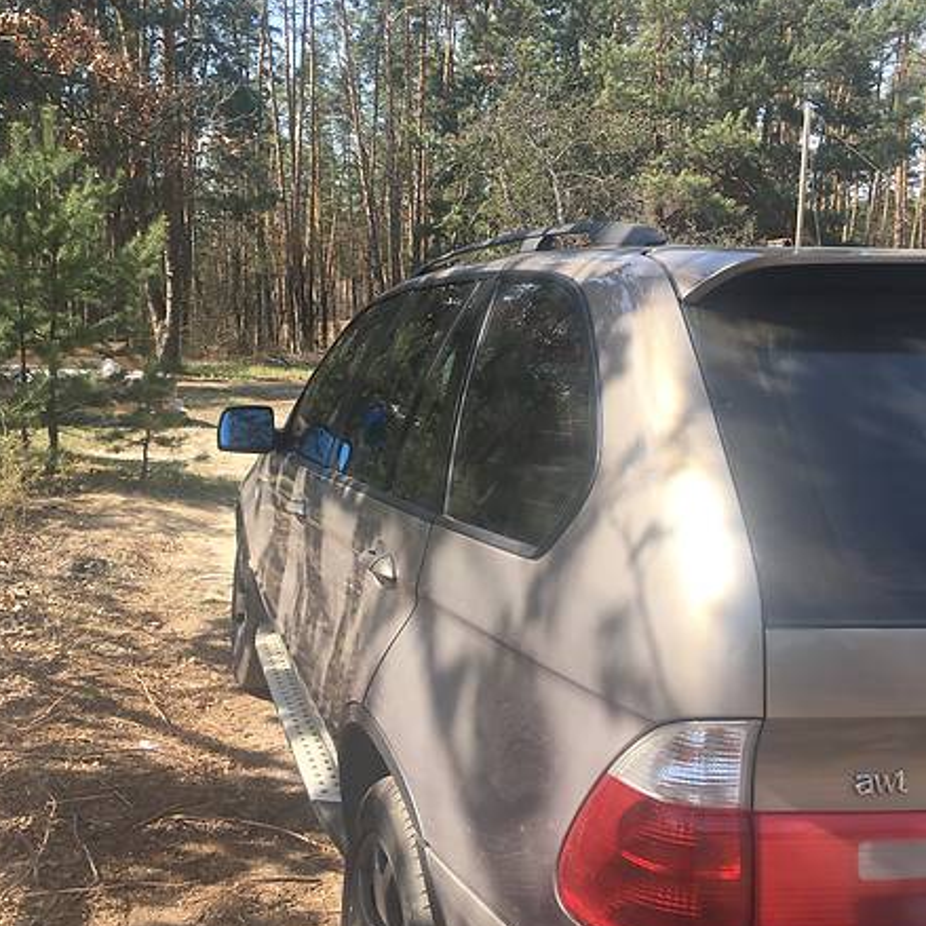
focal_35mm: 35
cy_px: 472
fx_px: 1059
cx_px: 456
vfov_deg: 47.2
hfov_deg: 47.2
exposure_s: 1/437
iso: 25
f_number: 2.2
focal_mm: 4.2
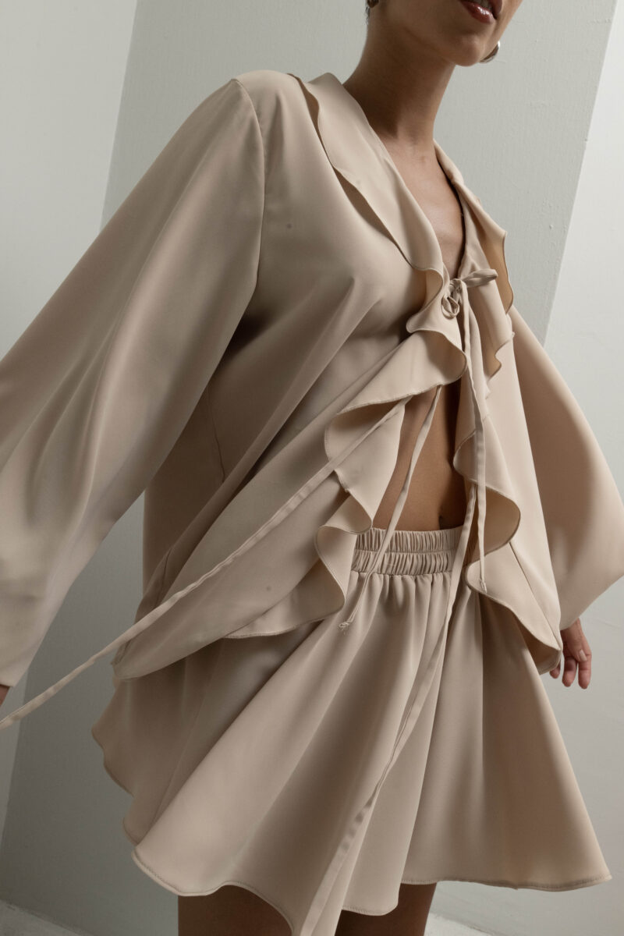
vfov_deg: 73.7
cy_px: 468
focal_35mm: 24
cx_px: 312
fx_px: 624
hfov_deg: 53.1
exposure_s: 1/200
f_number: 16
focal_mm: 24
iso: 1250
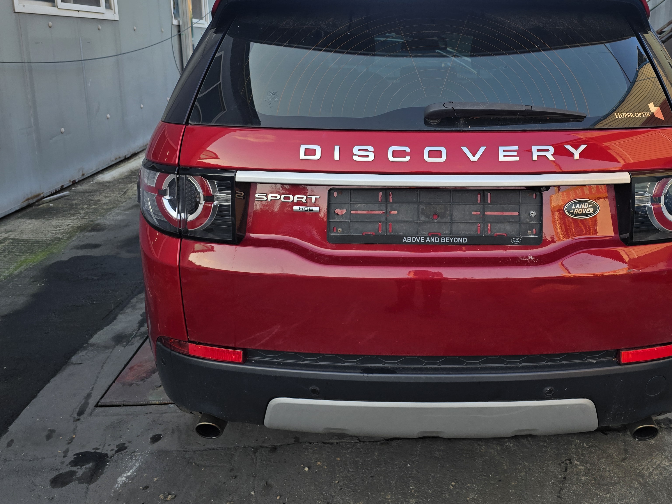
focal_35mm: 30
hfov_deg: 59.3
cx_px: 413
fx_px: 582
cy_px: 180
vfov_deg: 46.3
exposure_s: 1/180
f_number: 1.7
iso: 25
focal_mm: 6.3
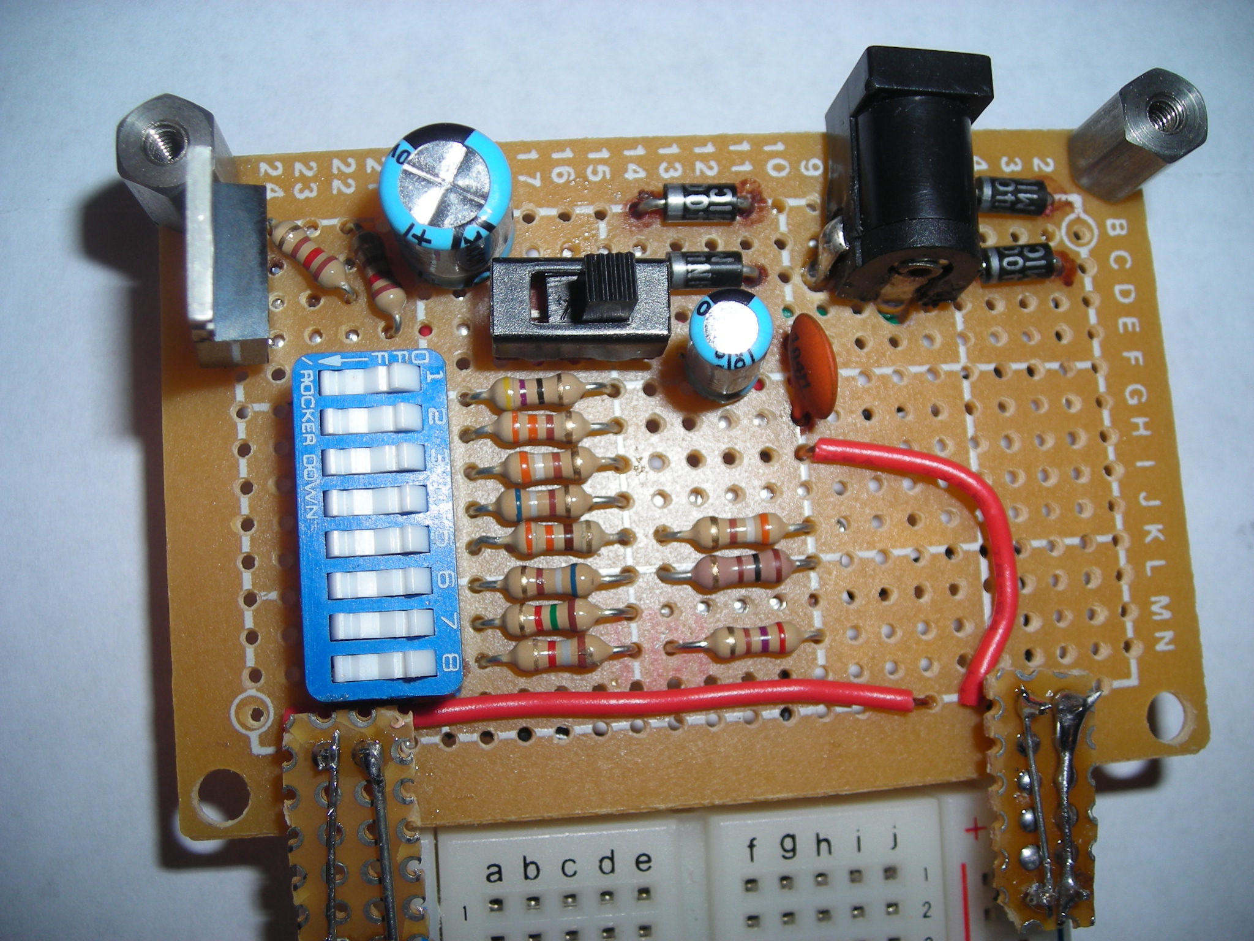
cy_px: 470
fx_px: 1485
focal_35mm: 41
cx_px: 627
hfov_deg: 45.8
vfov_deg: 35.1
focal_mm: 6.8
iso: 50
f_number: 6.6
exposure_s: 1/60
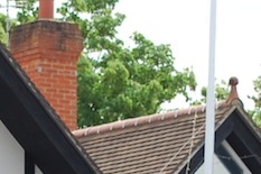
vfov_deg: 2.4
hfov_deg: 3.6
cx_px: 72
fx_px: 4187
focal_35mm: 578
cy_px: 451
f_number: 5
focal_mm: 70
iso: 200
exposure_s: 1/400
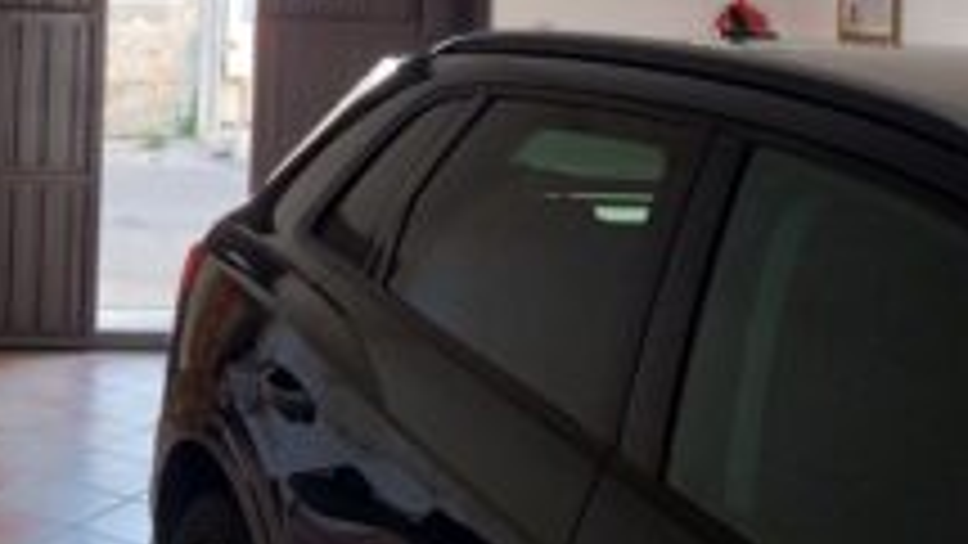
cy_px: -164
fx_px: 1669
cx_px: -32
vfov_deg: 17.4
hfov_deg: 29.8
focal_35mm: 65
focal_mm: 4.71
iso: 609
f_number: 1.7
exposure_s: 1/40
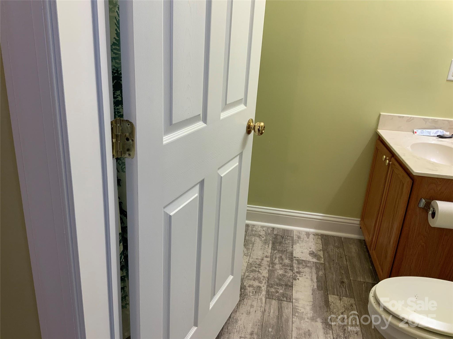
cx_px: 226
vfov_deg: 48.2
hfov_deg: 61.7
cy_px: 170
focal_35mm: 29
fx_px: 380
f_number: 1.8
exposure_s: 1/60
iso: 64
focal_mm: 3
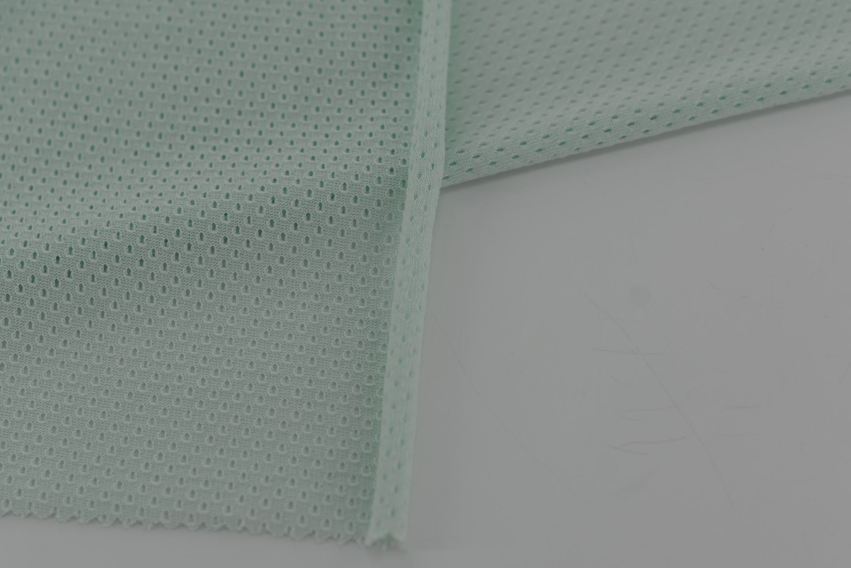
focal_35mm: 69
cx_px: 388
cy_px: 267
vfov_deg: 19.7
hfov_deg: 29.2
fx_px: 1632
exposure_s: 1/400
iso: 100
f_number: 3.5
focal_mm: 50
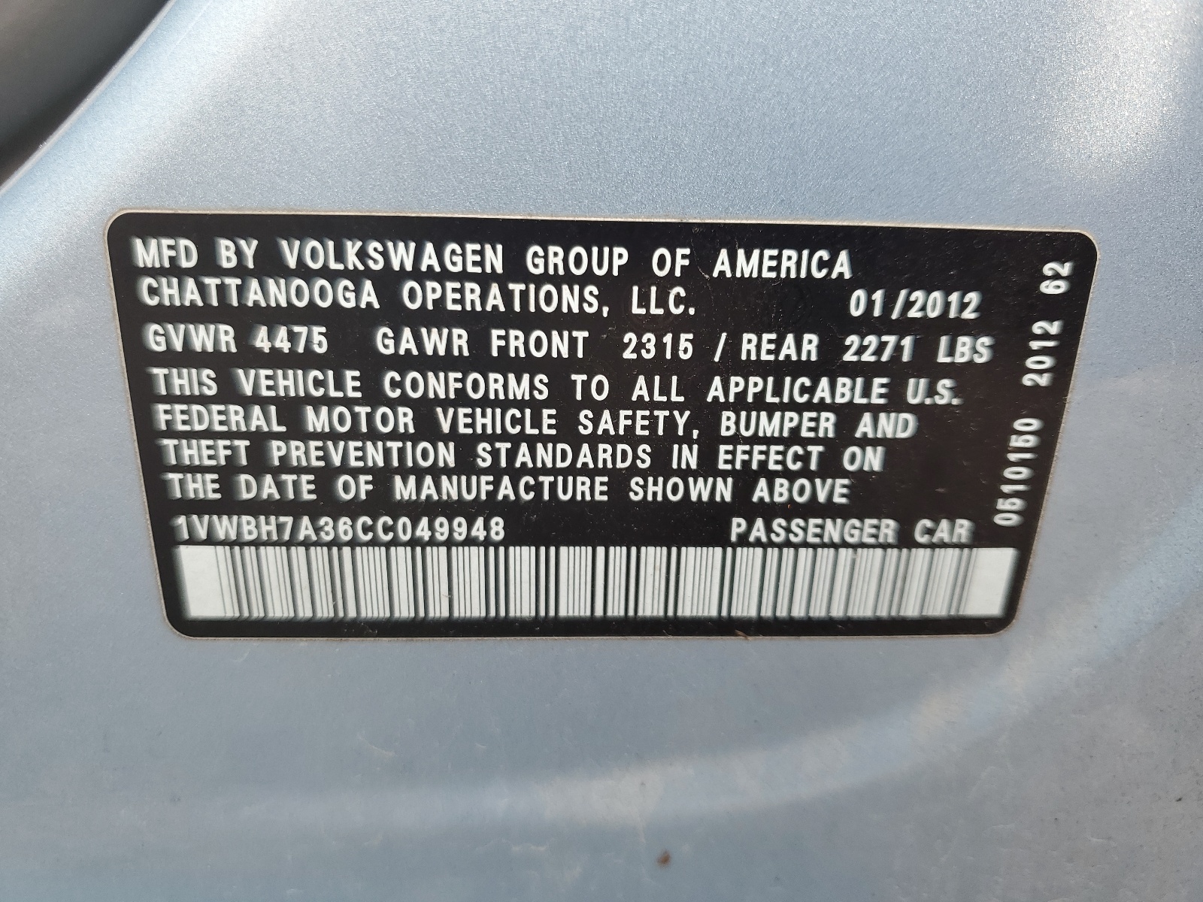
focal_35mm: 26
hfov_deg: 67.3
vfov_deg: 53.1
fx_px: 904
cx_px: 602
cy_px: 451
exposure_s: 1/222
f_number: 1.5
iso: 50
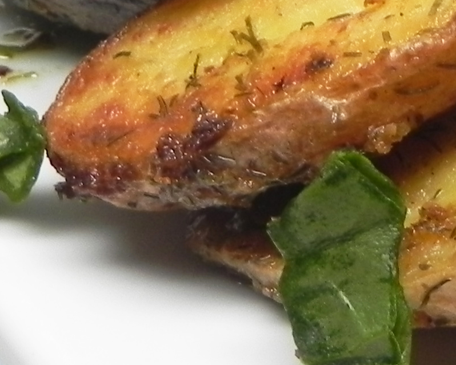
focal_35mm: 116
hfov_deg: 15.1
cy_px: 244
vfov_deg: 13.3
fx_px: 1565
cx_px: 726
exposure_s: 1/34
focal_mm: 4.6
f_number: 2.8
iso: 160
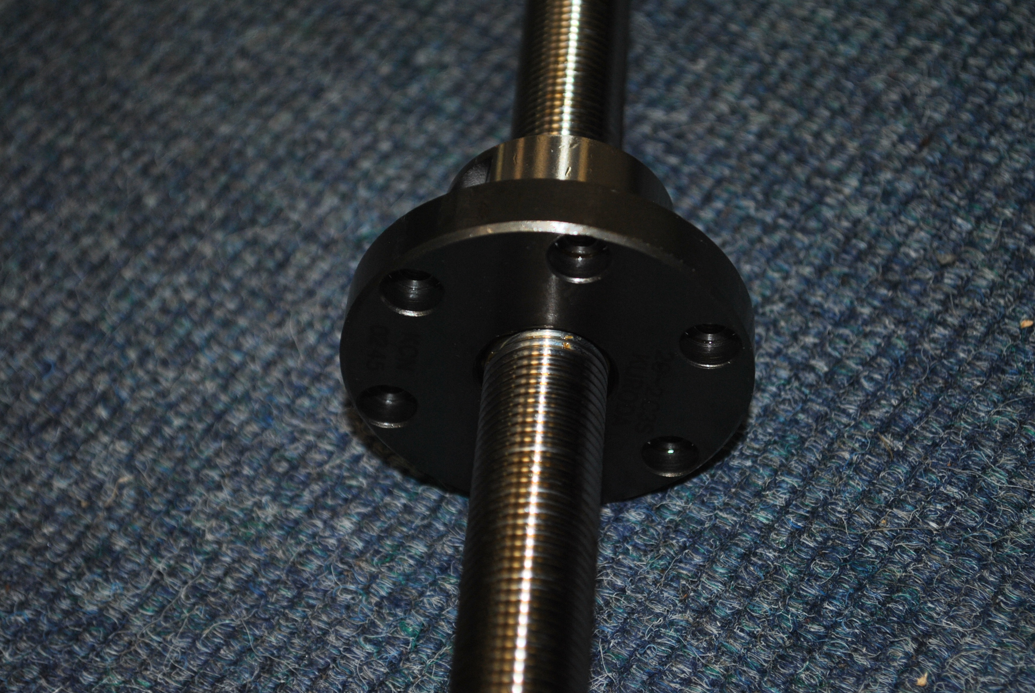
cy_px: 346
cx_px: 518
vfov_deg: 16.6
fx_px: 2375
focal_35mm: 82
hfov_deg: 24.6
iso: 200
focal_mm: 55
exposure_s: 1/60
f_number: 5.6
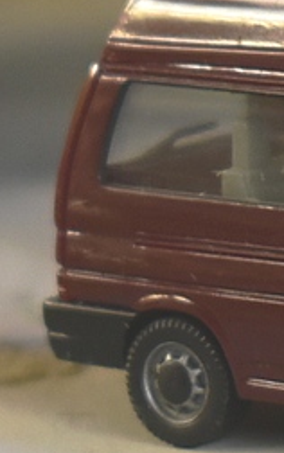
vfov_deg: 8.3
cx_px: 532
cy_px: 226
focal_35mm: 252
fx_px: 3114
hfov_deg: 5.1
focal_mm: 52
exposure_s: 1/60
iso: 720
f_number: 5.6
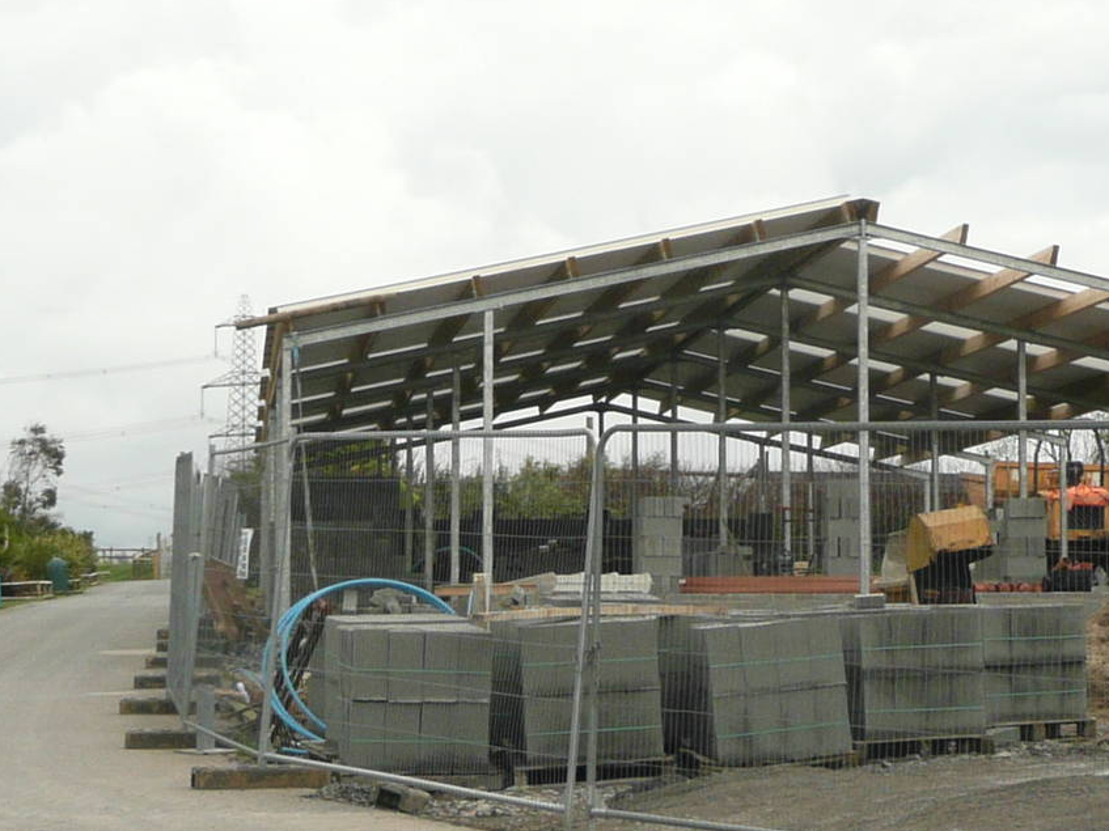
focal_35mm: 102
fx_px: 3267
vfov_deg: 14.5
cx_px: 749
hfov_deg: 19.2
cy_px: 441
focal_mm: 5.8
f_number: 3.7
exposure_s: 1/400
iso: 100
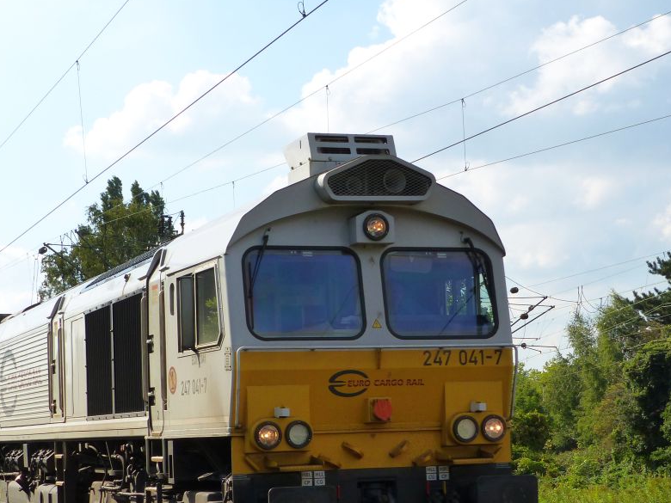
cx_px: 302
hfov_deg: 24.4
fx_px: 1551
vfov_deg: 18.4
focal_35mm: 80
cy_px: 340
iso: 160
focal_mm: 9.4
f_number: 4
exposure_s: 1/1000
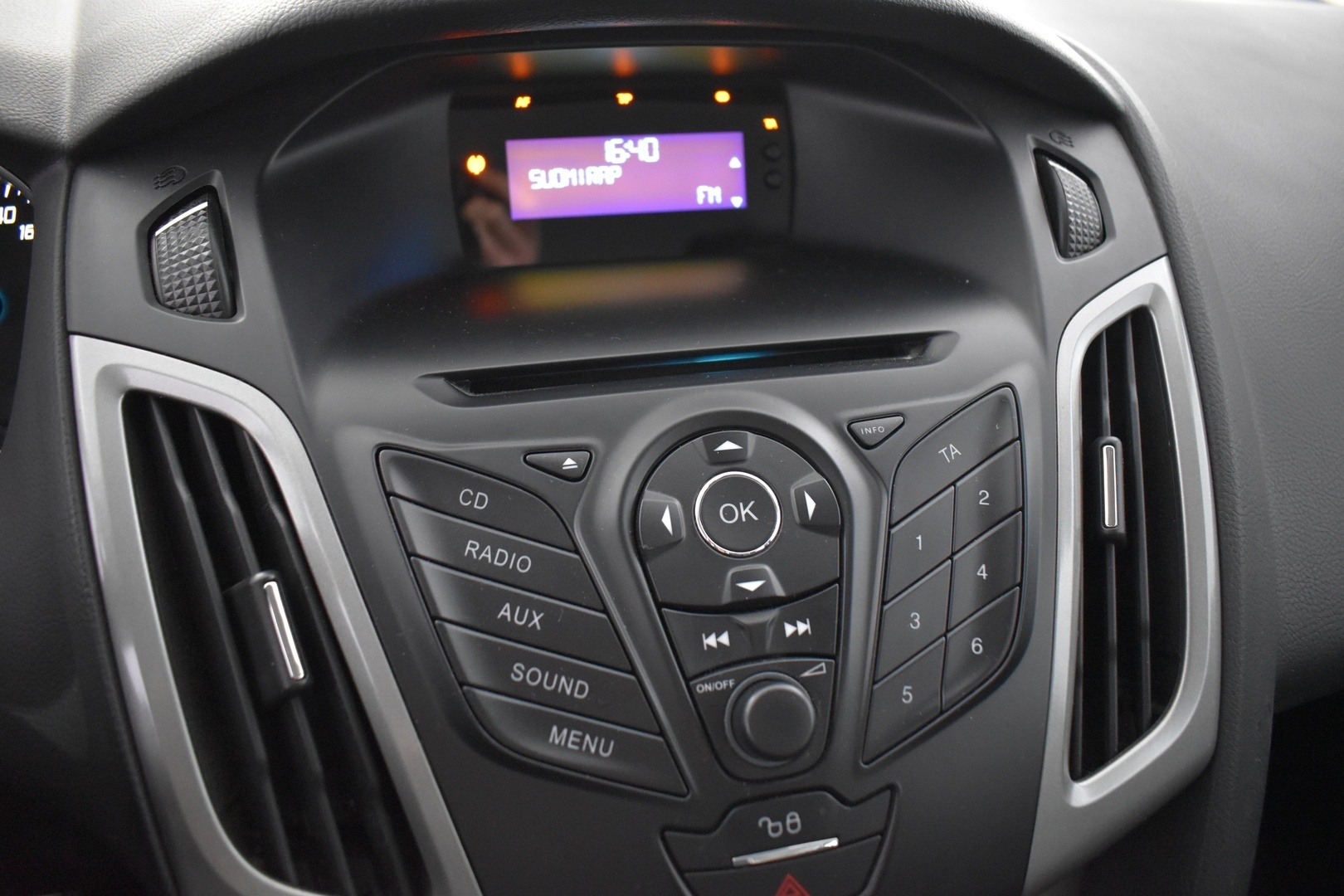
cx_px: 672
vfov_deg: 47.9
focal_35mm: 27
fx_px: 1008
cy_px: 448
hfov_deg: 67.4
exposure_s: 1/20
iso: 3200
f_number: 3.5
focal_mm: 18
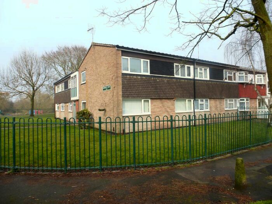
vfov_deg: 56.8
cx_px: 136
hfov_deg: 71.6
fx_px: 189
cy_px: 102
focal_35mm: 24
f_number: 4
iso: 100
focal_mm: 4.3
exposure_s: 1/320
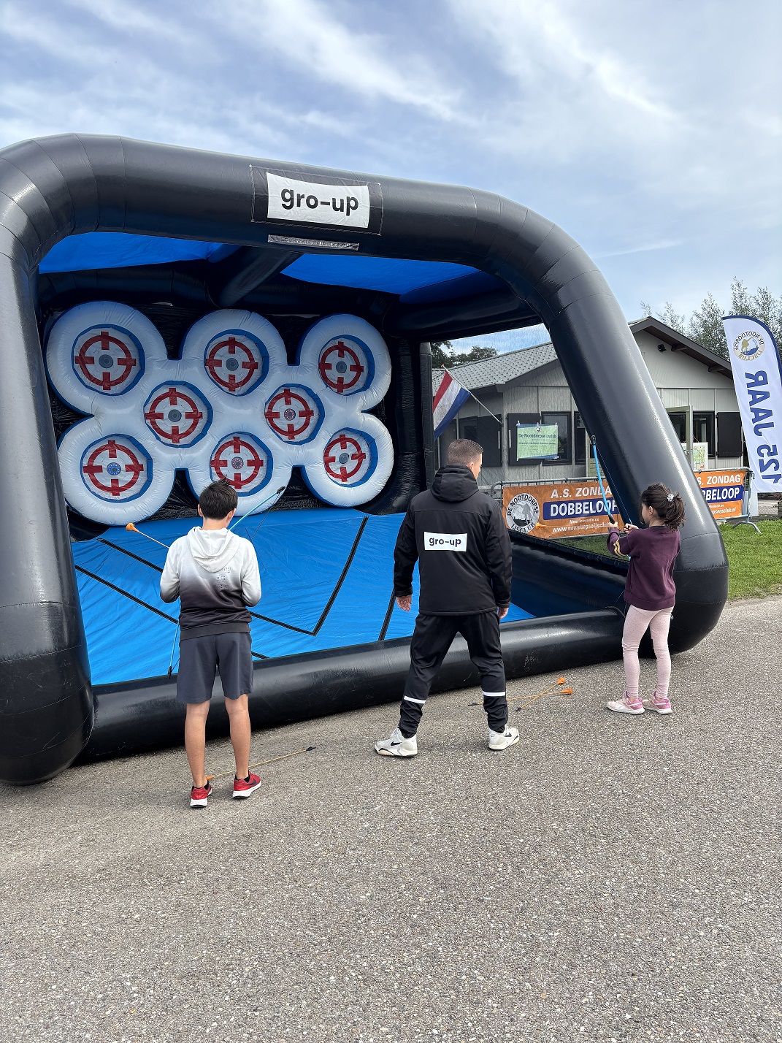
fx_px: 783
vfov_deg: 67.3
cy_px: 522
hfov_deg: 53.1
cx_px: 391
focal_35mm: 26
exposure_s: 1/927
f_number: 1.6
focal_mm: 5.96
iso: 50
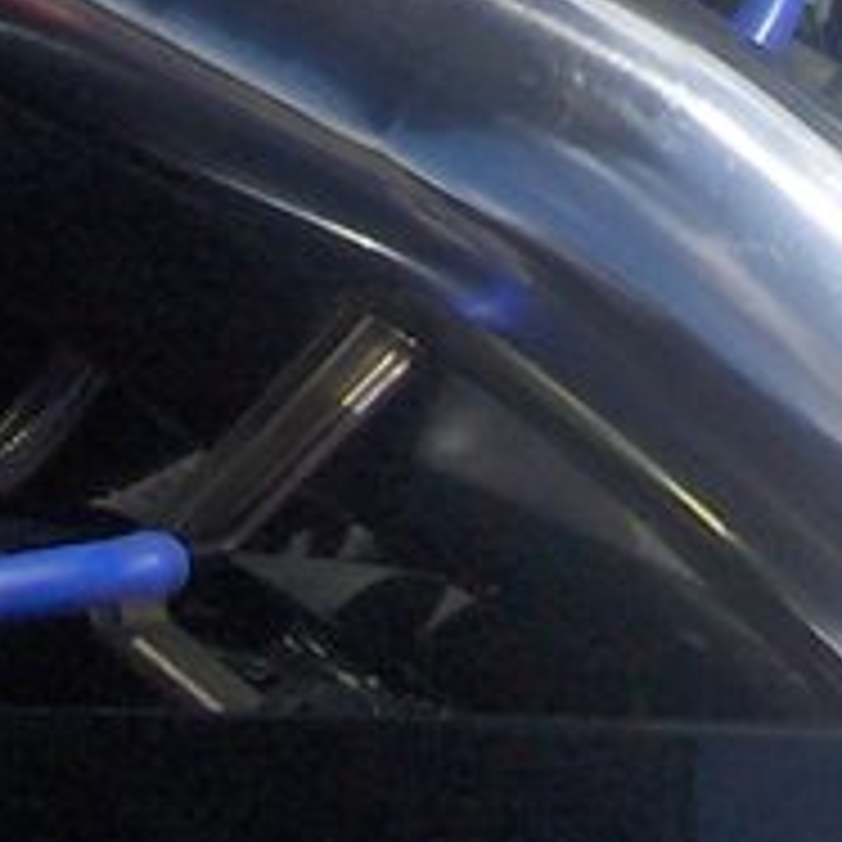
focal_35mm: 305
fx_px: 8393
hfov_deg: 5.7
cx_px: 410
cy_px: -892
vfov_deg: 5.6
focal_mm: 9.19
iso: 100
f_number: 5.3
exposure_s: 1/658
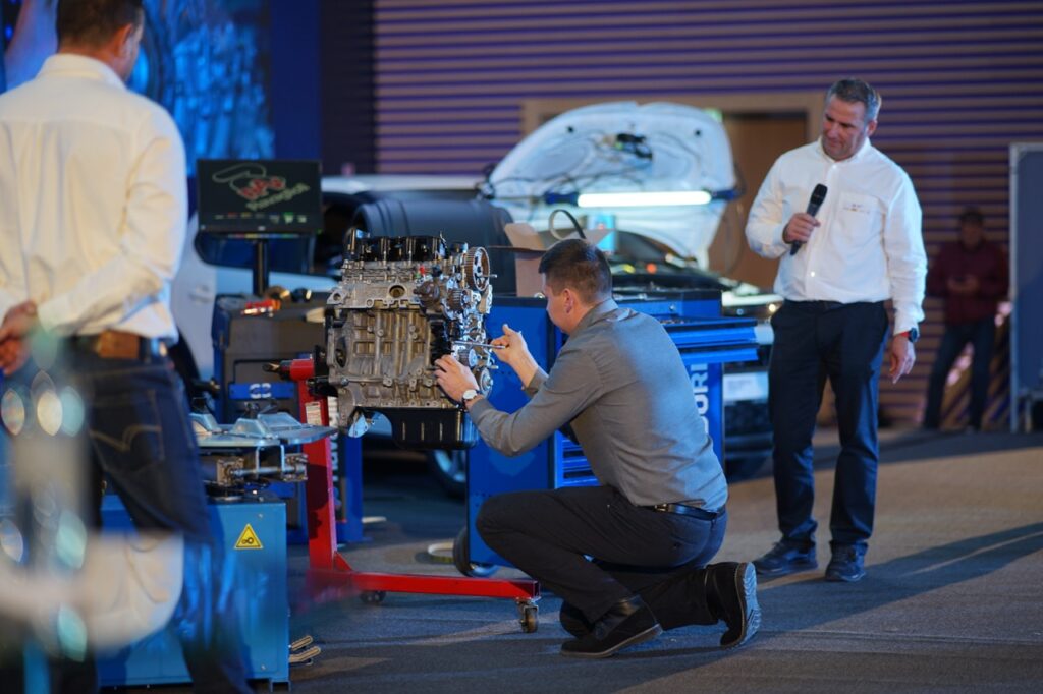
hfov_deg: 23.9
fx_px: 2462
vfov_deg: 16.1
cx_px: 522
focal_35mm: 85
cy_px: 347
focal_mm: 85
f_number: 1.4
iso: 100
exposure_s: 1/100
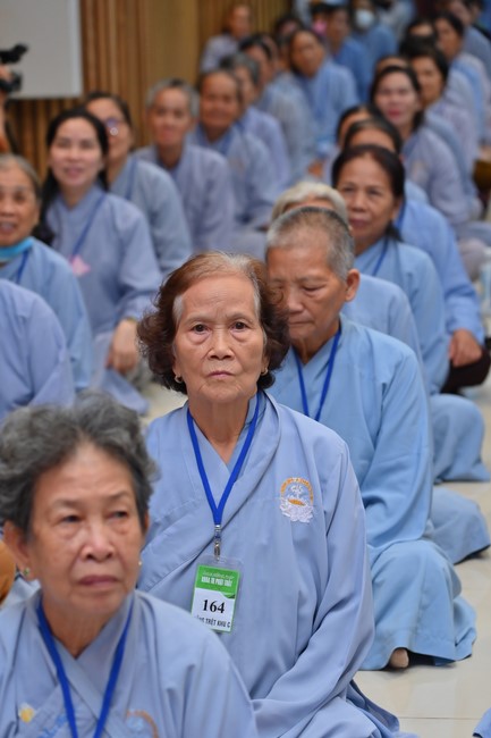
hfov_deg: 11.4
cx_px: 246
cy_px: 369
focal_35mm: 120
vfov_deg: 17.1
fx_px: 2456
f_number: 5
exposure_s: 1/80
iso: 1000
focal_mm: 120
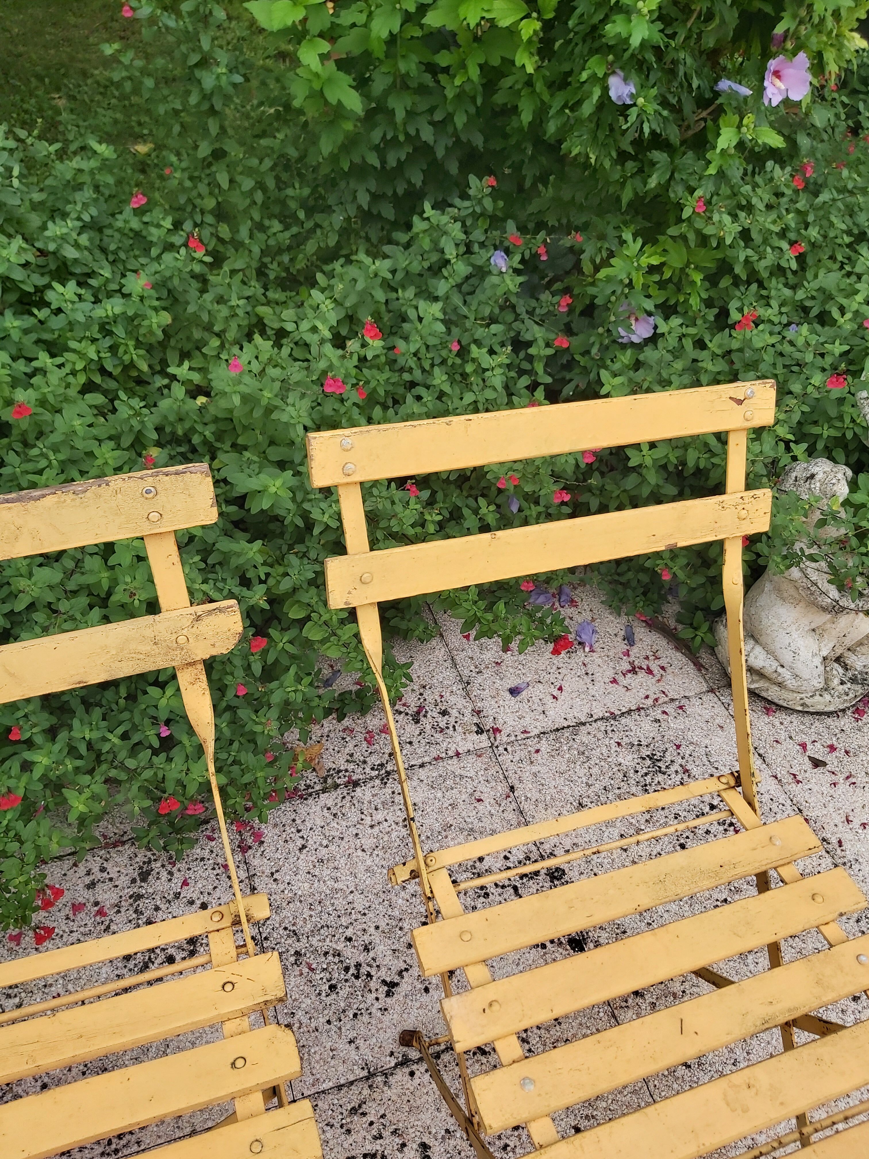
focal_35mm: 26
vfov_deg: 67.3
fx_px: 870
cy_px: 580
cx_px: 434
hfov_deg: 53.1
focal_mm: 3.92
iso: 64
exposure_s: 1/574
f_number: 1.7
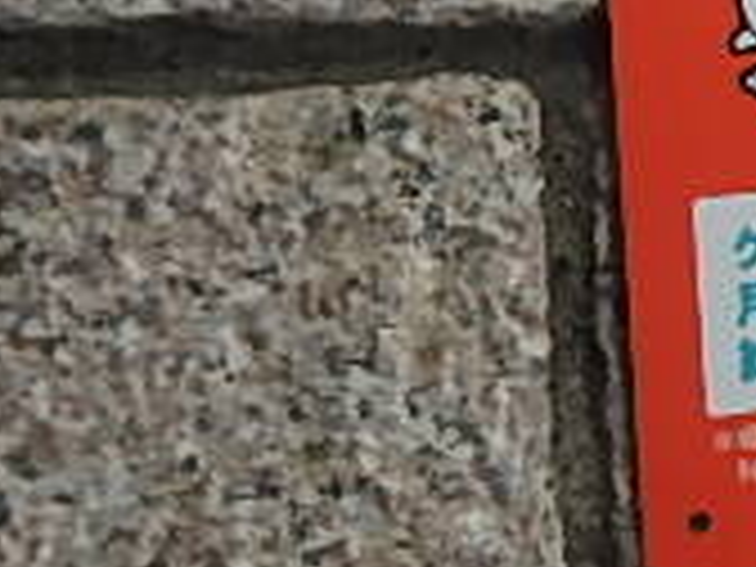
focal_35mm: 80
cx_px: 1188
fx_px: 1747
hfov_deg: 20.3
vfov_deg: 18.2
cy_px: 99
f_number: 3.5
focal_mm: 3.7
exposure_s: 1/40
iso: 200
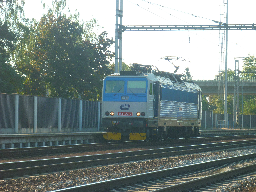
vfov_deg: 11.2
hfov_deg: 14.9
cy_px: 96
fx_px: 976
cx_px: 128
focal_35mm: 132
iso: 80
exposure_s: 1/160
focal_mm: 22
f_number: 5.9
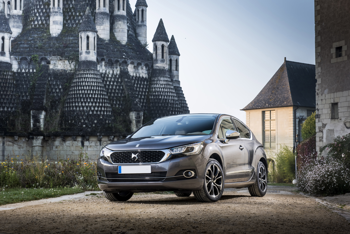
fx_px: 603
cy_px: 117
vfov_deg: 21.9
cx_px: 175
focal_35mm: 62
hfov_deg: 32.4
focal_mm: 62
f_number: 10
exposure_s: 1/60
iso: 400
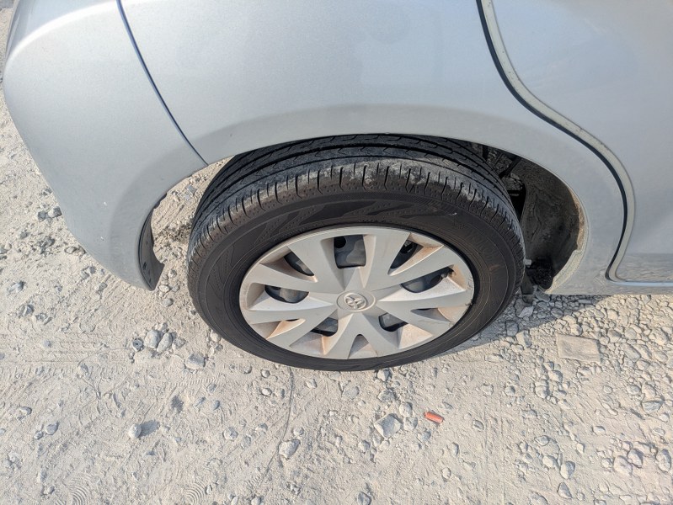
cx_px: 336
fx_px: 486
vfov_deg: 54.9
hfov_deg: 69.4
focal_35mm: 25
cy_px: 252
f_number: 1.89
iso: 48
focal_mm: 5.43
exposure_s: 1/1420
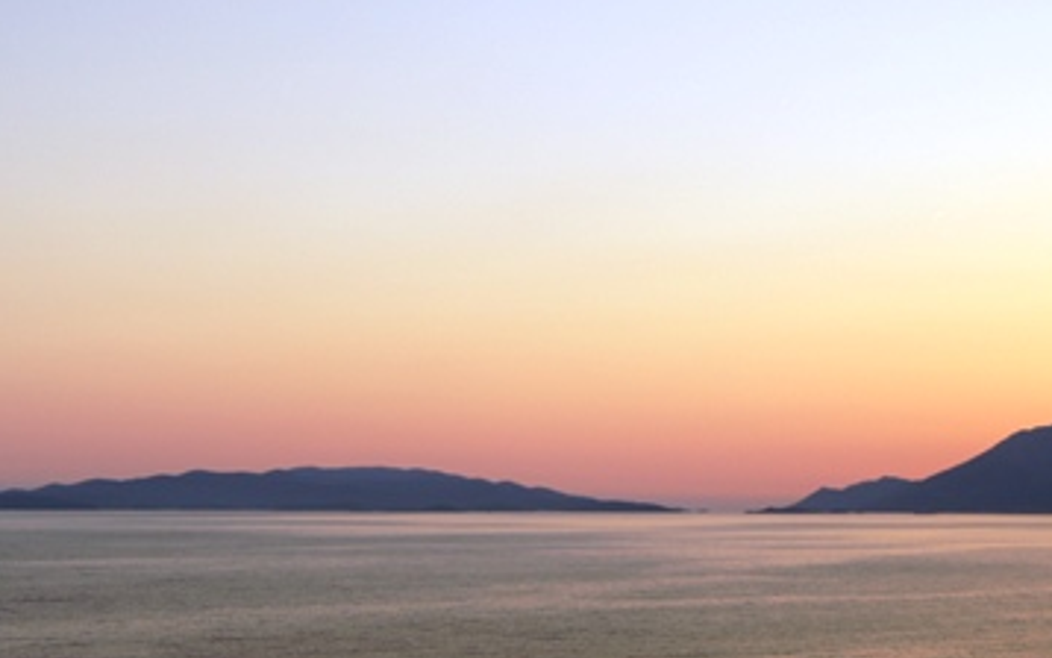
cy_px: 402
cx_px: 561
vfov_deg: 17.4
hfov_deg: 27.5
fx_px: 2151
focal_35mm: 75
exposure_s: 1/40
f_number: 5.6
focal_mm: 22
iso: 100
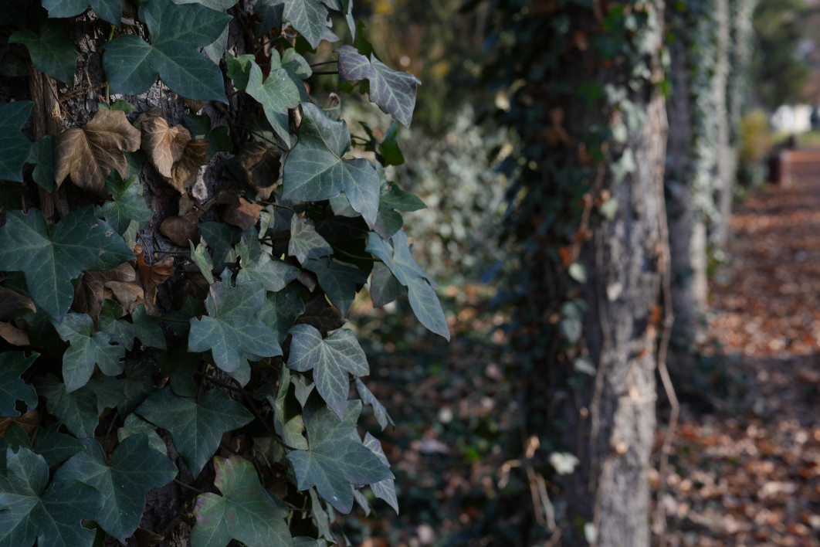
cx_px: 410
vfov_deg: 22.6
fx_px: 1367
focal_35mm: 60
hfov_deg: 33.4
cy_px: 274
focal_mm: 60
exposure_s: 1/60
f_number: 8
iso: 200
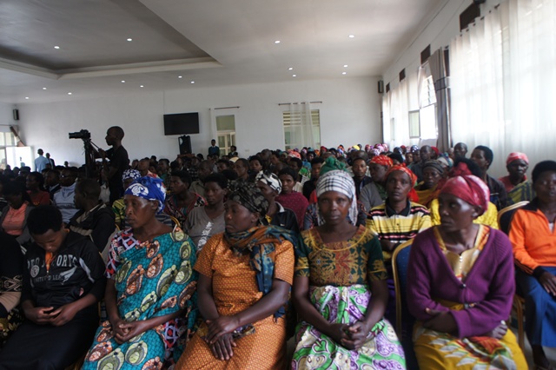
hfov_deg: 67.4
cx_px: 278
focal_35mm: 27
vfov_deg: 47.9
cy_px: 185
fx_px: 417
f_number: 4
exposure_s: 1/40
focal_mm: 18
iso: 200
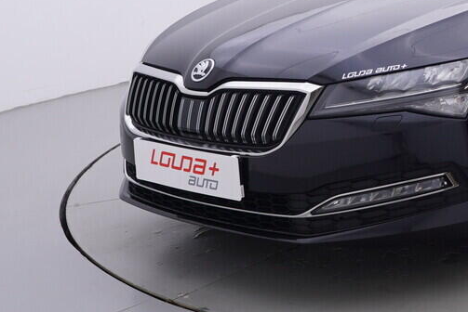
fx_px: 838
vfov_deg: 20.6
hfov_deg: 27.2
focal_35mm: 64
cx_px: 572
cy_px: 17
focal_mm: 15
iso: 200
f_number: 5
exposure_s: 1/80
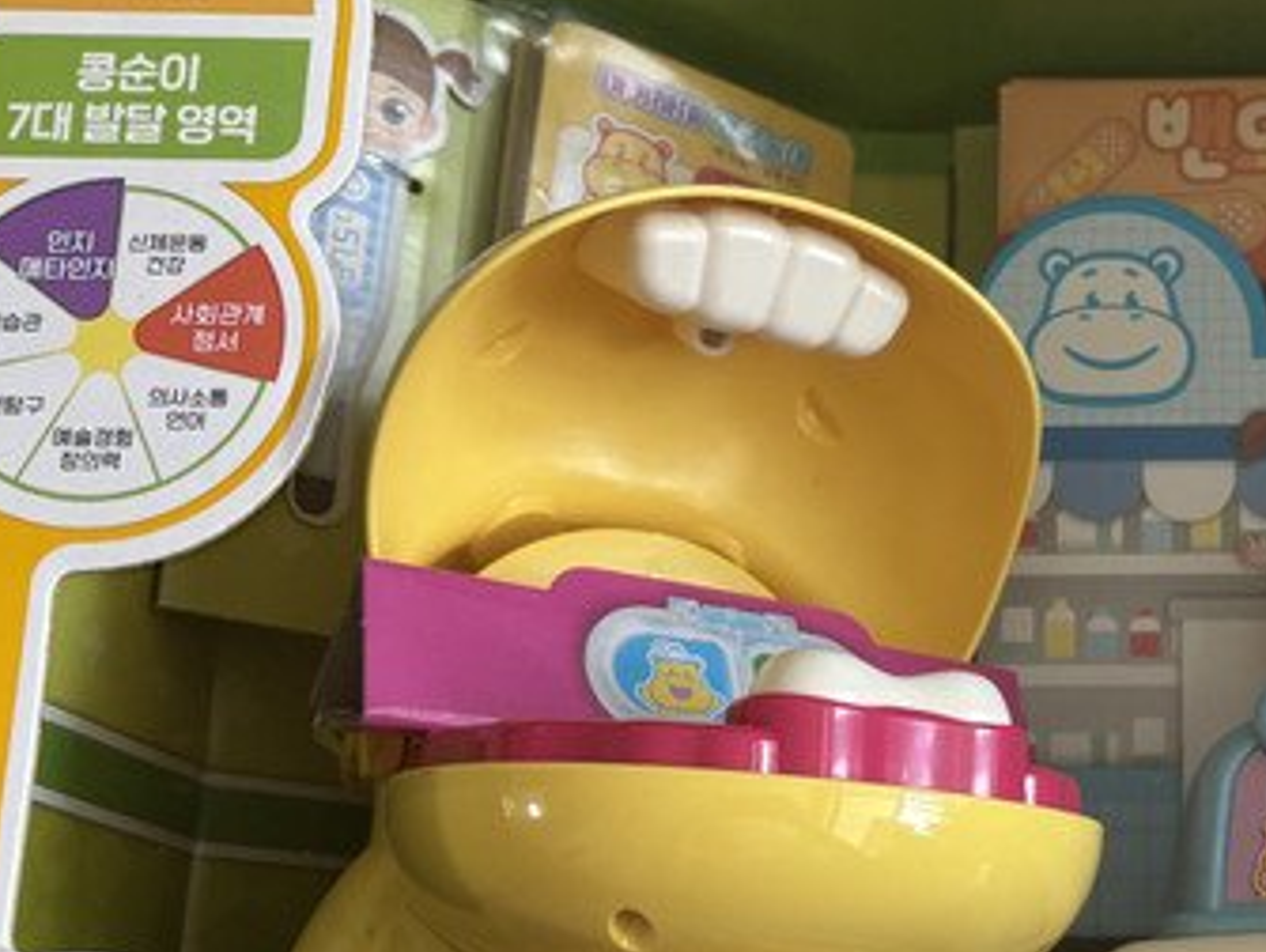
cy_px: 582
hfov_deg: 29.4
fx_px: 2270
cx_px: 1217
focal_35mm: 62
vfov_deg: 23.6
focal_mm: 5.96
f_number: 1.6
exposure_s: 1/60
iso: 125
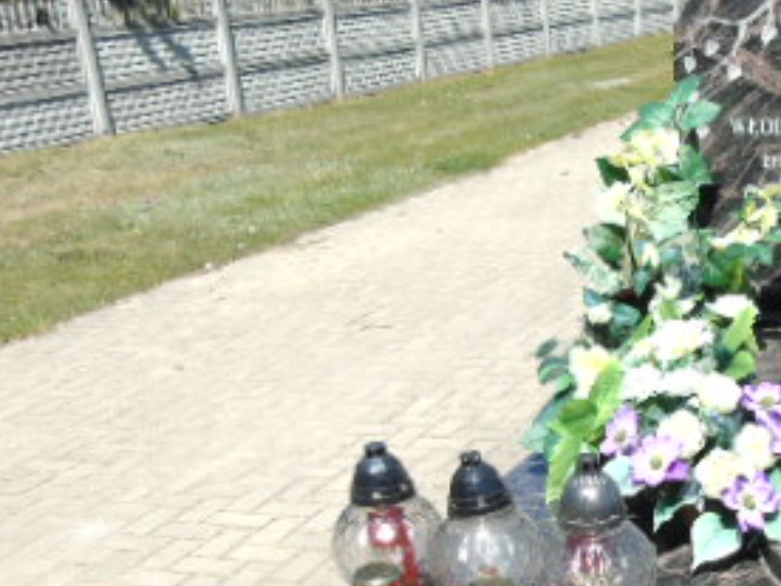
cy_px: 512
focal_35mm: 58
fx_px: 1309
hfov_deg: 31.2
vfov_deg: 24.6
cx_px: 750
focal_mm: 4.4
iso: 80
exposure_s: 1/1000
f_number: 3.4
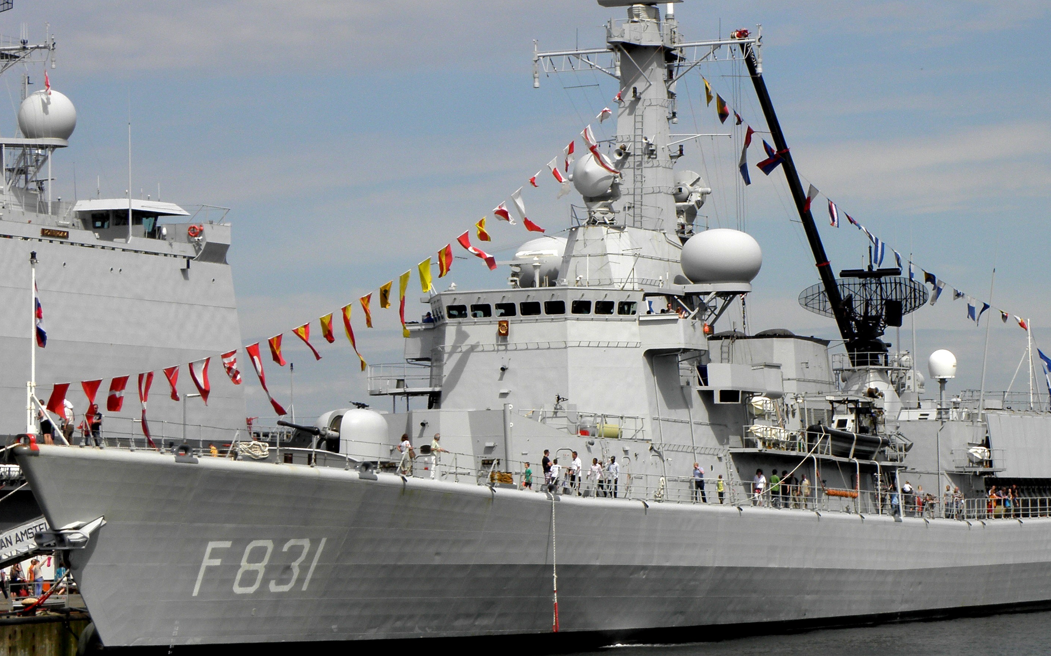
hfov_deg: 15.8
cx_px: 696
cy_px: 282
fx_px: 3781
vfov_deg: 9.9
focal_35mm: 132
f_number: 5.6
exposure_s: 1/400
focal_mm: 15.97
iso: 64
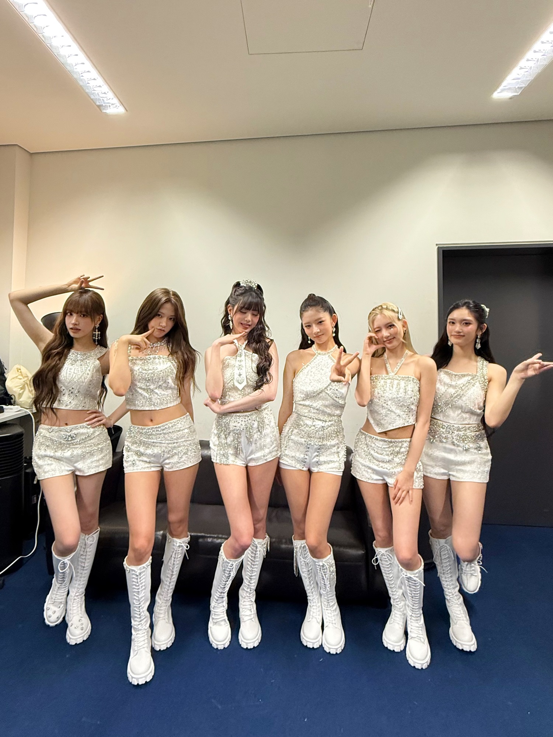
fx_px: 298
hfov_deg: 85.7
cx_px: 276
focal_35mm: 14
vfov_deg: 102.1
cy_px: 368
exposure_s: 1/50
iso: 250
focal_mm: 2.22
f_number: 2.2
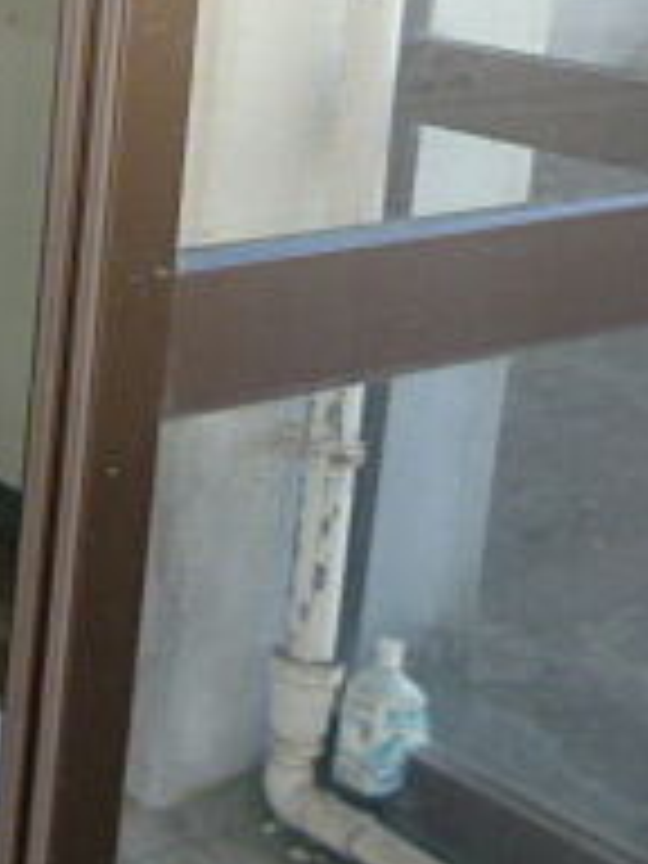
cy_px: 153
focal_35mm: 80
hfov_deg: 16.3
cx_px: -410
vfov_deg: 24.0
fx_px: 1997
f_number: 2.5
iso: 100
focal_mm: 4.3
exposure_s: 1/200
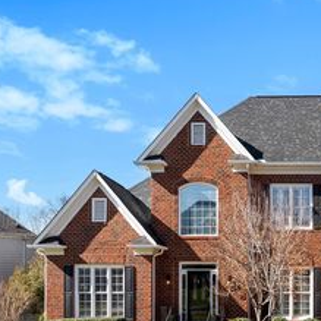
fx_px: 365
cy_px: 225
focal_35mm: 35
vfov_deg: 46.4
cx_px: 309
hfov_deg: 42.2
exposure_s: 1/1000
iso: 2000
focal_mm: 17.9
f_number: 9
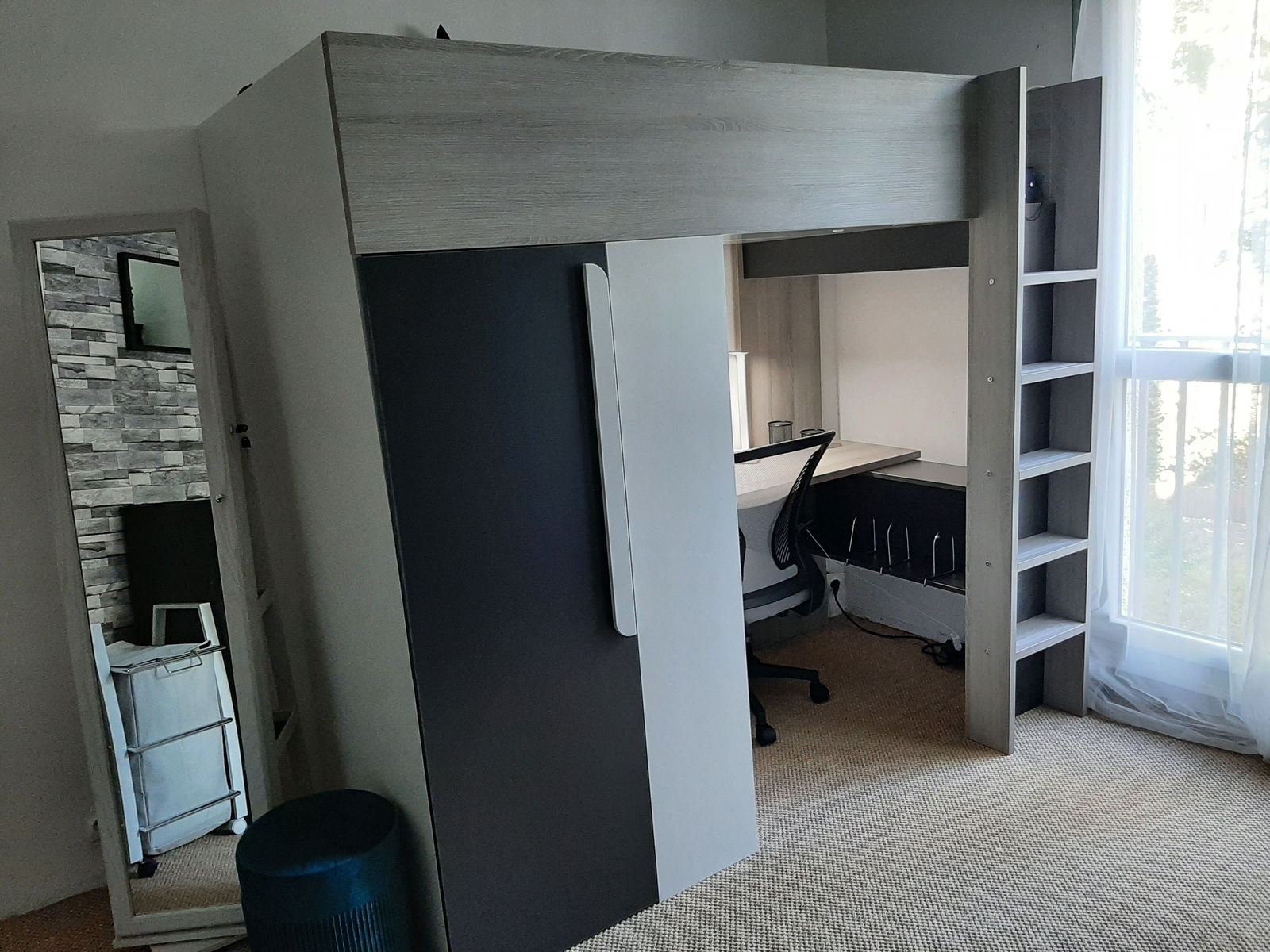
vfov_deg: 53.1
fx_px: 954
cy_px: 476
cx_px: 635
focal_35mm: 26
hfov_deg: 67.3
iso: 200
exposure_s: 1/33
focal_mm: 3.93
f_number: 1.7
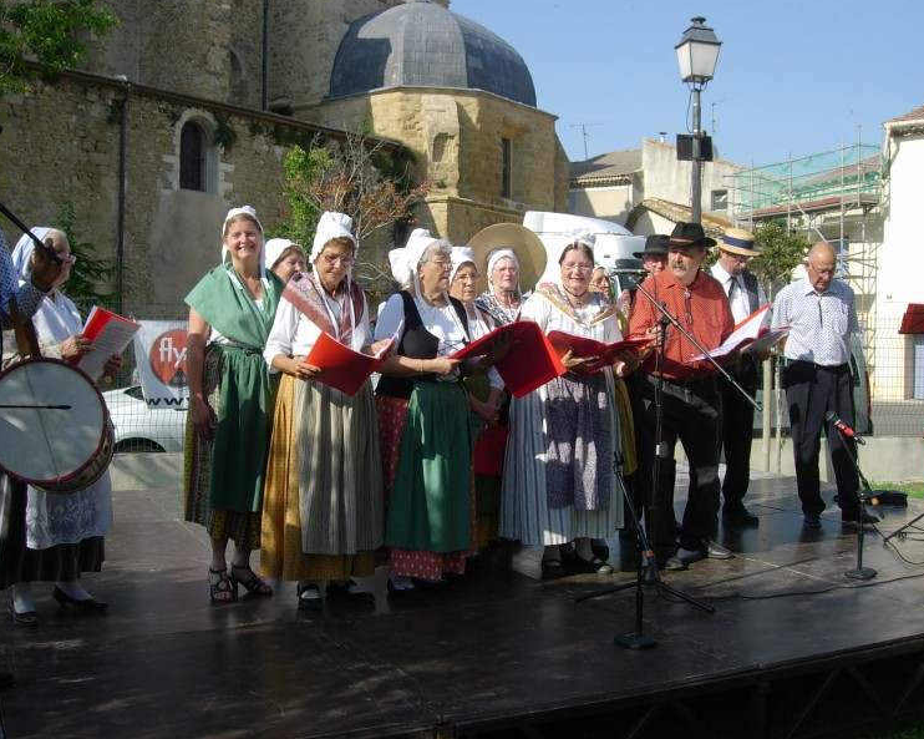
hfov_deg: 45.8
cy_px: 366
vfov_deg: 37.3
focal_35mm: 40
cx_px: 455
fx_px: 1093
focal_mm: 7.8
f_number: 4.8
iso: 64
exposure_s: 1/470
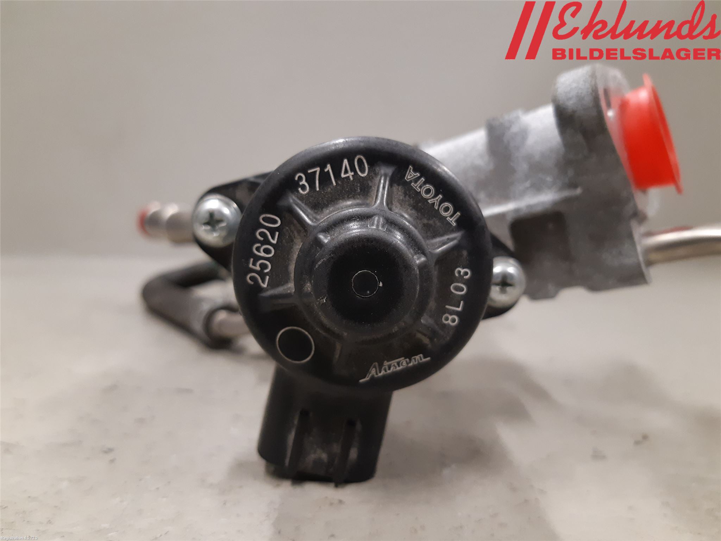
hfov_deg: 67.3
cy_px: 270
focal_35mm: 26
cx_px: 360
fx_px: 542
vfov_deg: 53.1
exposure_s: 1/50
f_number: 1.7
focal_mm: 3.93
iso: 250
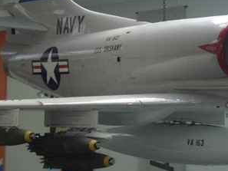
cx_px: 183
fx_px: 1305
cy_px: 90
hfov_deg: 10.0
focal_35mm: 198
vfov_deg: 7.5
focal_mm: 19.4
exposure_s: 1/60
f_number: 4.8
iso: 200
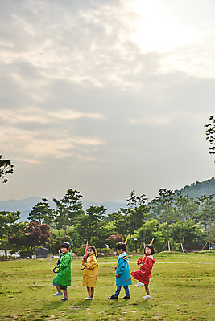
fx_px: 447
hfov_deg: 27.0
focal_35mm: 50
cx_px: 108
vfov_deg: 39.6
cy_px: 160
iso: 250
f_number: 3.5
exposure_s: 1/6400
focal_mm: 50
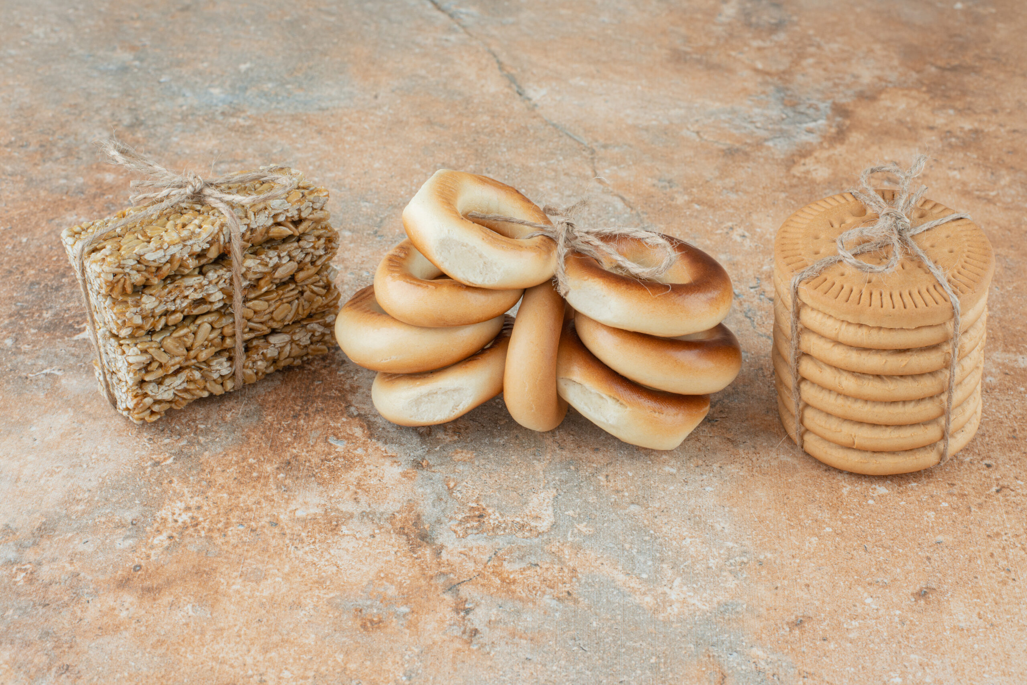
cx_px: 514
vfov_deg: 27.0
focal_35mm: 50
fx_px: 1427
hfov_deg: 39.6
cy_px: 342
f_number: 10
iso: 250
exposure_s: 1/100
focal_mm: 50
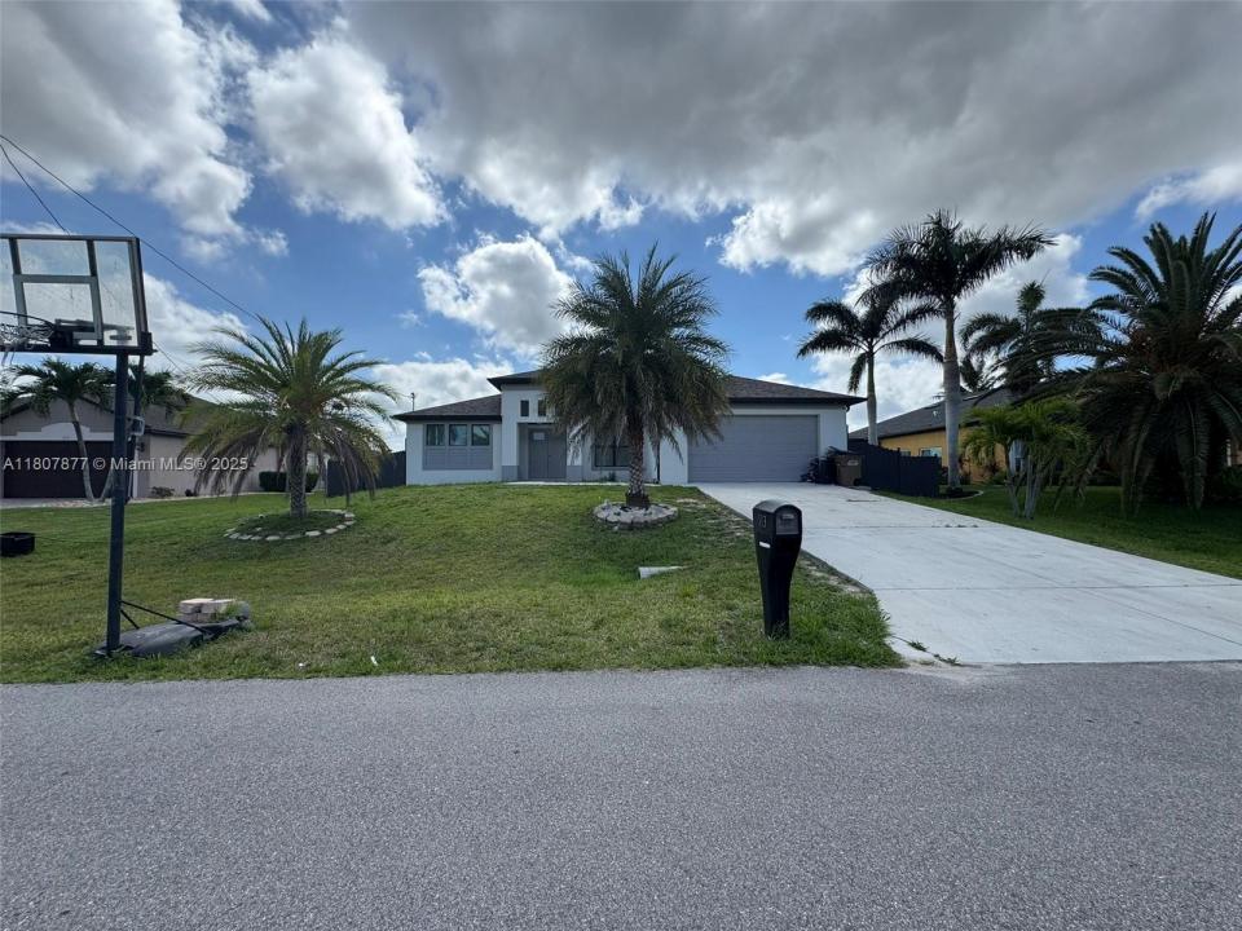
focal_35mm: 14
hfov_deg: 102.1
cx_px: 621
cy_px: 466
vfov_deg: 85.7
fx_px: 502
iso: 50
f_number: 2.2
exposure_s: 1/2028
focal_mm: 2.22
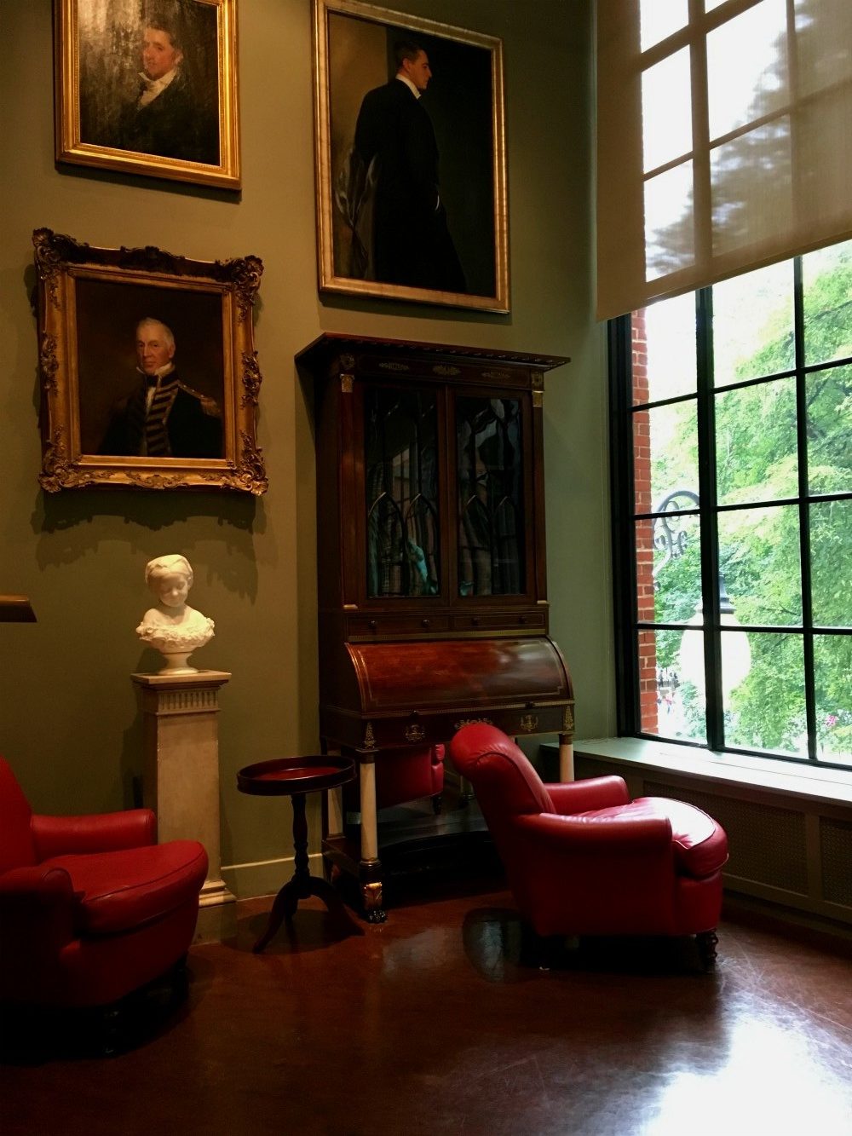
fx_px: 952
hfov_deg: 48.2
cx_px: 426
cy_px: 568
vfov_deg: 61.7
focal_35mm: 29
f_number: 2.2
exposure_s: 1/17
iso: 200
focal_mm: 4.15
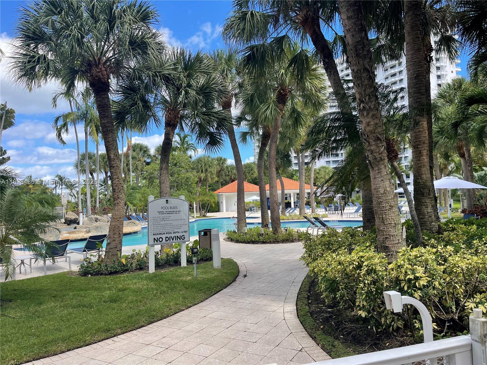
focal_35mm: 25
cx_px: 244
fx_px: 352
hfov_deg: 69.4
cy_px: 182
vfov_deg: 54.9
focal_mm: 5.1
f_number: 1.6
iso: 32
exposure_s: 1/1238
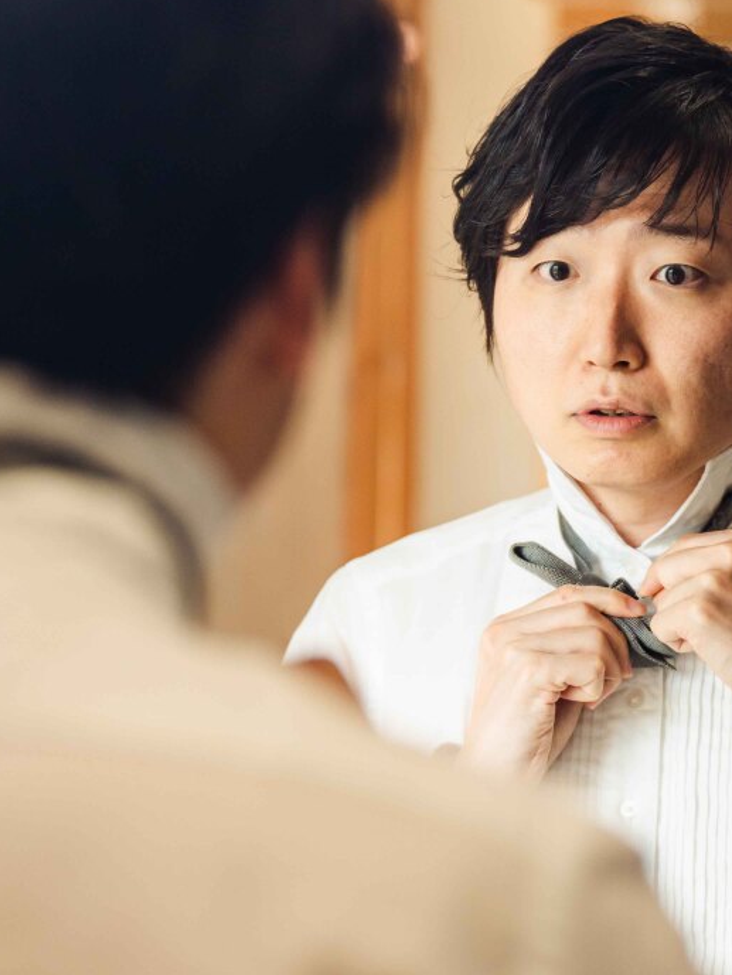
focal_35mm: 139
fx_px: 3918
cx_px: 460
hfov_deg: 10.7
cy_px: 625
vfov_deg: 14.2
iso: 640
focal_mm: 83
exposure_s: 1/500
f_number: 2.8
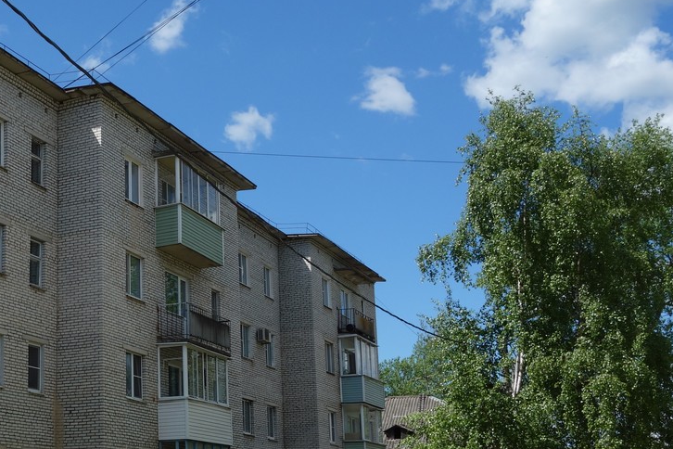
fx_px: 1009
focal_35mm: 54
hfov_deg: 34.3
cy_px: 306
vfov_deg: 24.9
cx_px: 33
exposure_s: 1/640
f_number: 5.6
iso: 125
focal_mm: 10.4
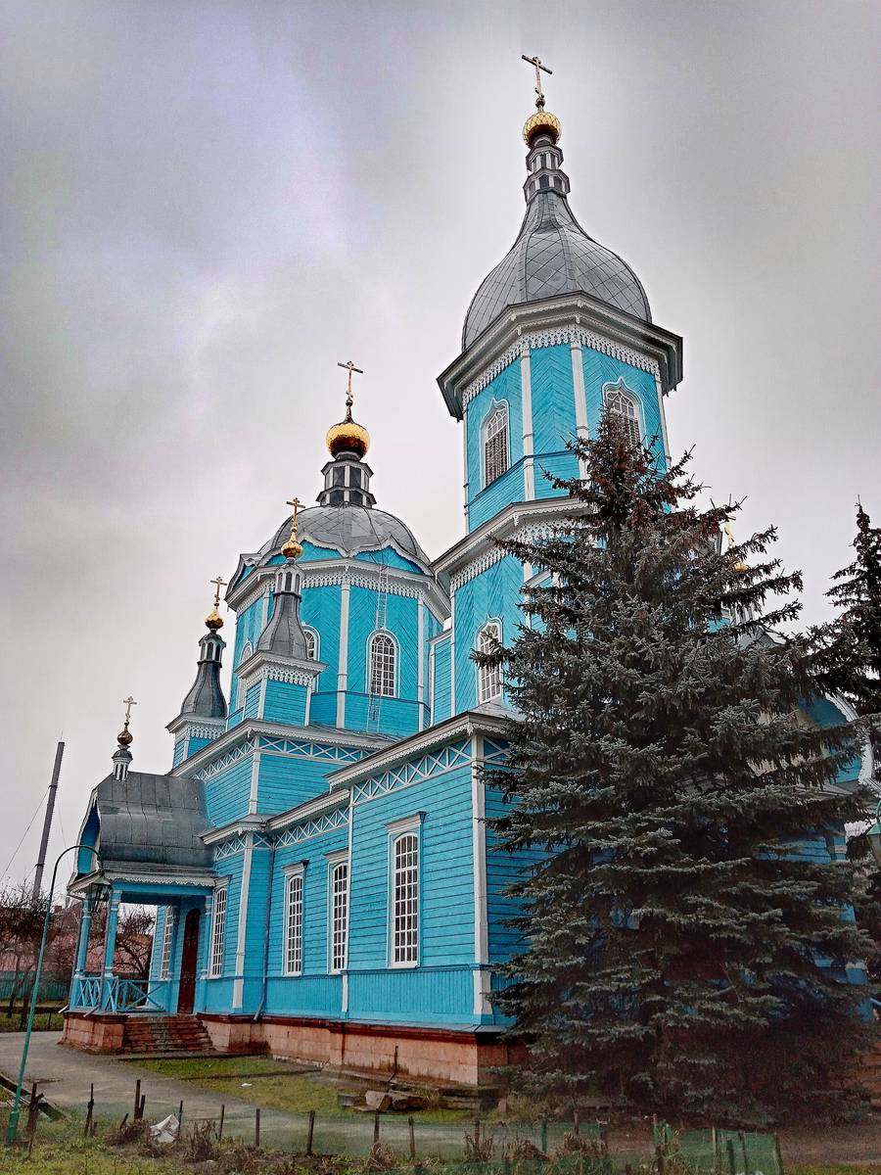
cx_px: 440
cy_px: 588
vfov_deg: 67.3
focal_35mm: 26
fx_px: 882
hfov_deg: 53.1
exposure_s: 1/132
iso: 113
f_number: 1.8
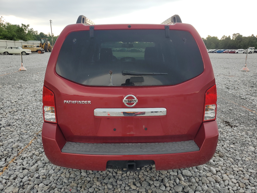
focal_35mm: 26
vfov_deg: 53.1
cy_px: 96
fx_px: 193
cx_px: 128
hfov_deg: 67.3
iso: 50
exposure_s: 1/294
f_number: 1.5
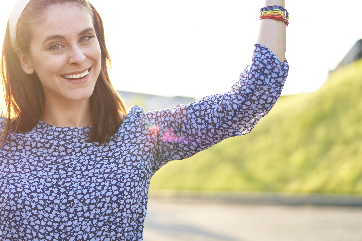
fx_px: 995
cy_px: 62
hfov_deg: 20.3
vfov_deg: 13.8
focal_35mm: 99
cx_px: 57
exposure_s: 1/400
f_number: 1.6
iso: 100
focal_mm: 50
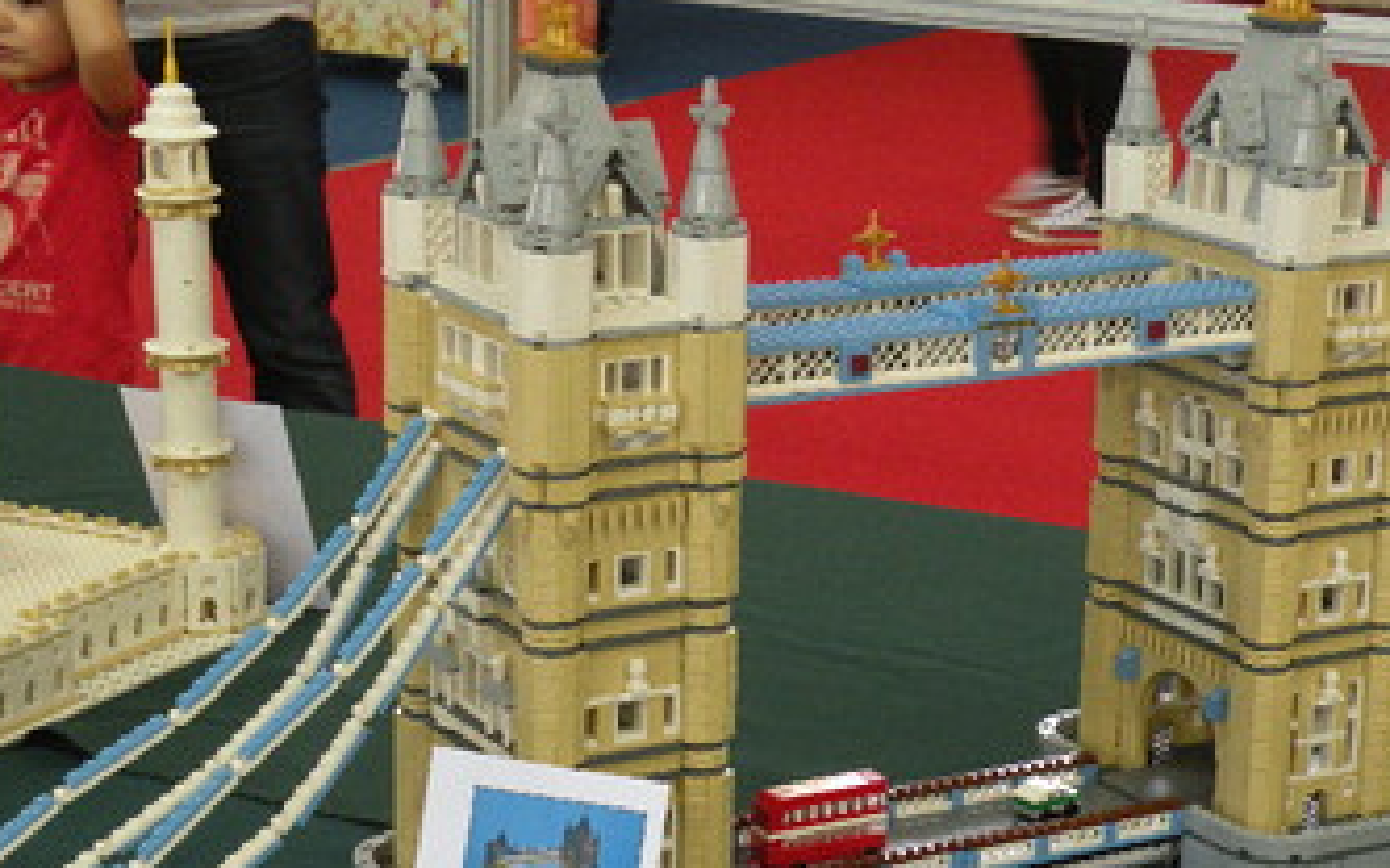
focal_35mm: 89
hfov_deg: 23.3
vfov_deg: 14.6
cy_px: 620
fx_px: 3371
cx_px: 856
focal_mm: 9.8
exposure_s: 1/60.2
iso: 229
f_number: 3.5
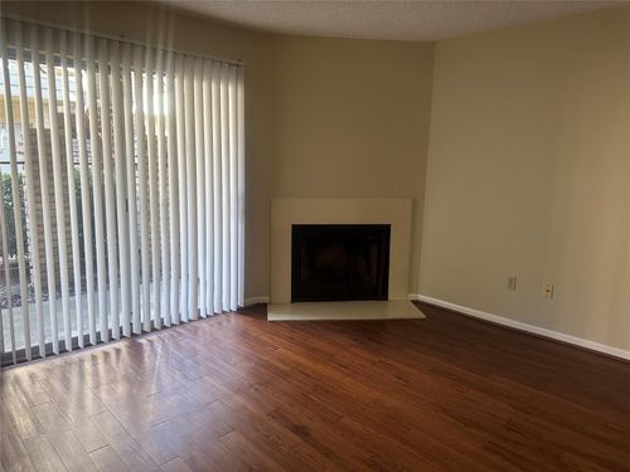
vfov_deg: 56.8
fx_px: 437
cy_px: 236
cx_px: 315
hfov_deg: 71.6
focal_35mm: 24
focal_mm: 6.86
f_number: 1.78
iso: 200
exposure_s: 1/121
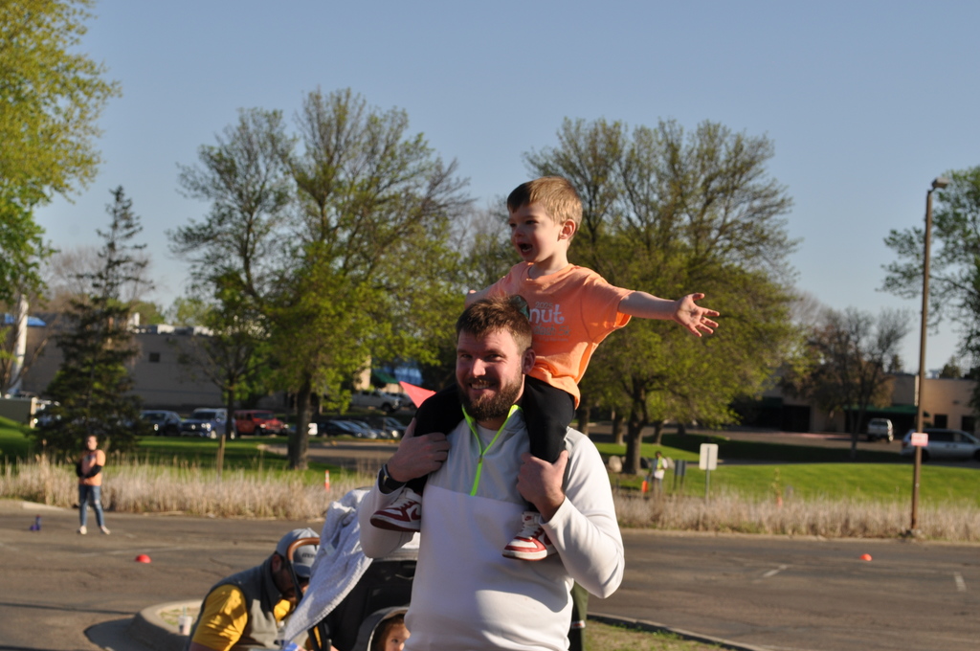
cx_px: 490
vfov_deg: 16.5
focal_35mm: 82
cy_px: 326
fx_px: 2243
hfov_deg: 24.6
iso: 200
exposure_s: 1/320
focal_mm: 55
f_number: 9
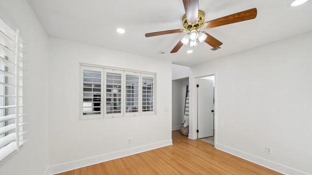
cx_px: 154
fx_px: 116
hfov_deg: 106.8
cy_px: 102
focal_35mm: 14
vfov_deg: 73.7
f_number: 8
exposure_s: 1/30
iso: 250
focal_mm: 13
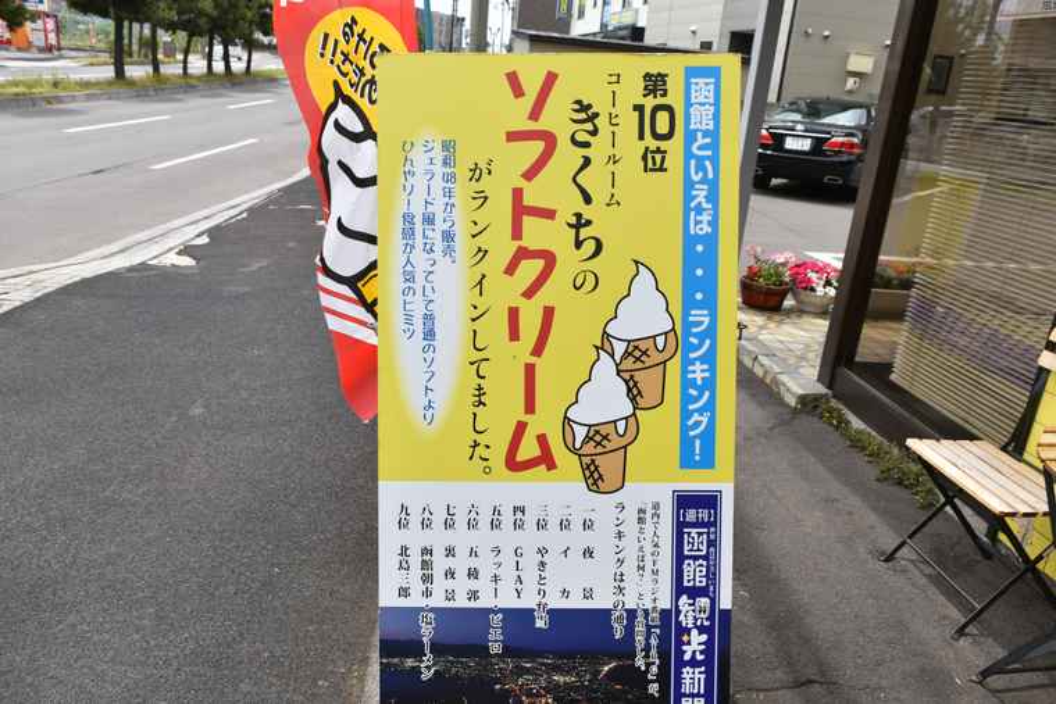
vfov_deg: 47.9
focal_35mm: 27
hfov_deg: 67.4
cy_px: 352
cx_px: 528
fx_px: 792
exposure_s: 1/200
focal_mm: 18
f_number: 7.1
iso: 100
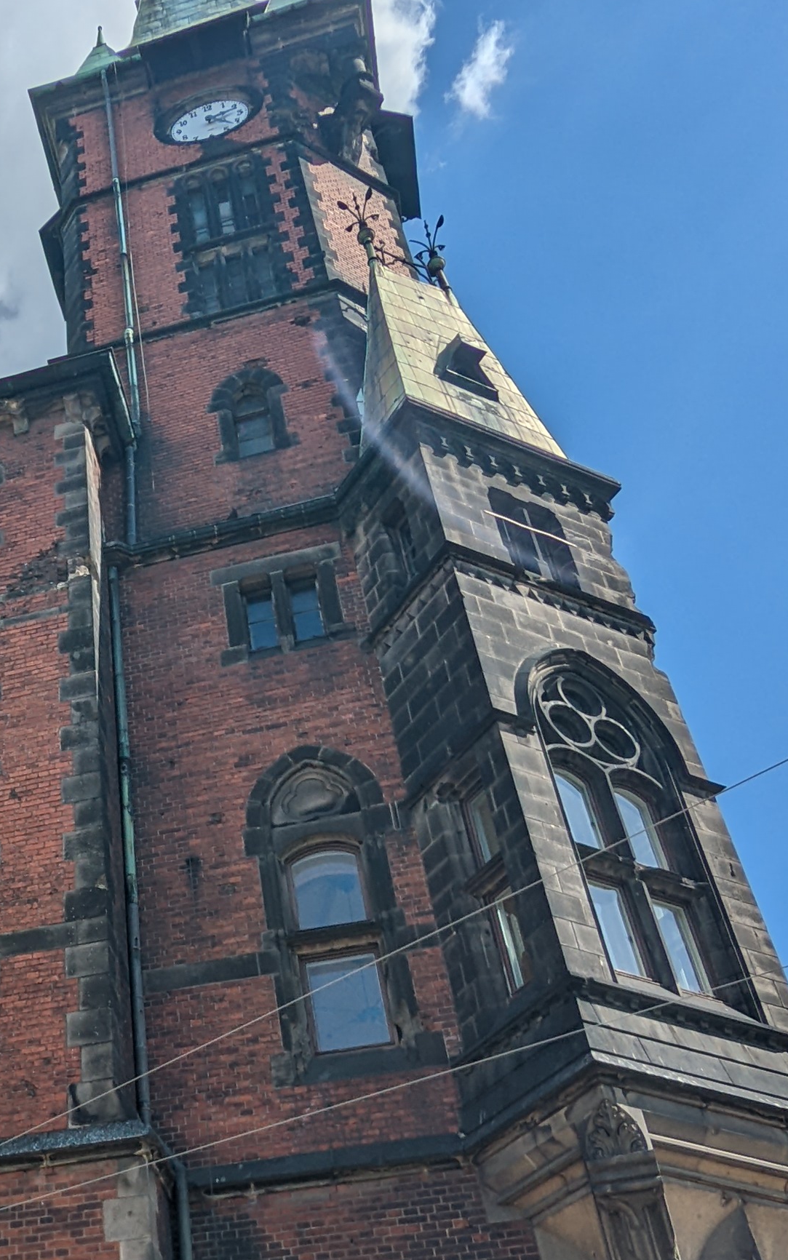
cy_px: 908
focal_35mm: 40
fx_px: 1374
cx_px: 27
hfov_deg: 30.1
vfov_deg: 47.8
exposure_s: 1/3205
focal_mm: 2.35
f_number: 2.2
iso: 52
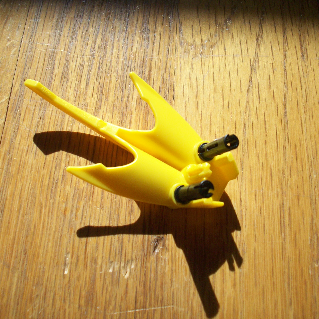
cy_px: 158
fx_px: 459
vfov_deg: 38.3
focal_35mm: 44
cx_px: 157
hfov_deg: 38.3
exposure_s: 1/216
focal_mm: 6.2
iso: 80
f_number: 5.6
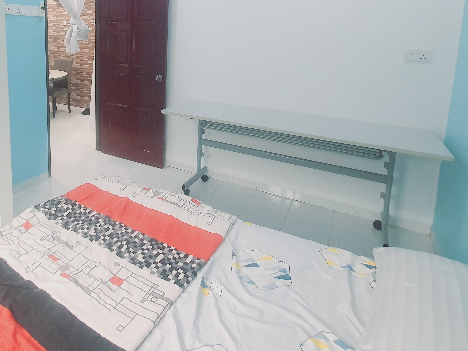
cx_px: 122
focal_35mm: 23
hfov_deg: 69.5
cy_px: 79
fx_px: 311
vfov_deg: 55.4
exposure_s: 1/50
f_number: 2.2
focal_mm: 1.8
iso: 320
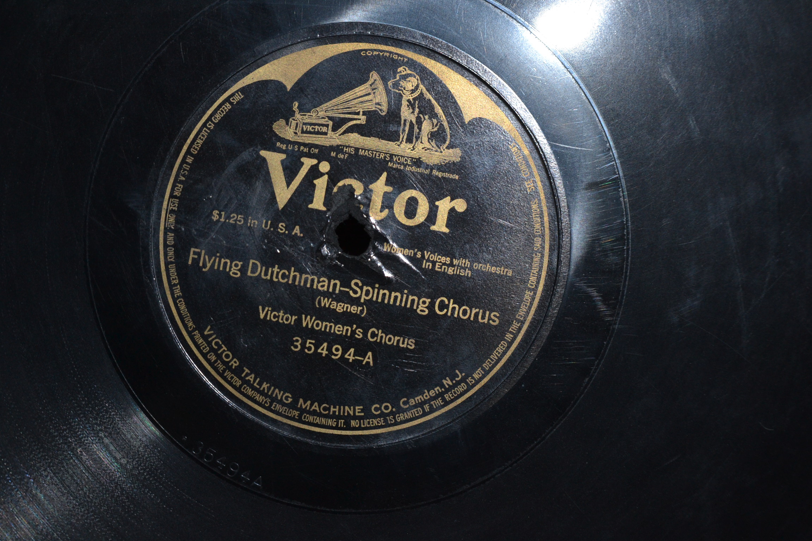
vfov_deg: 16.6
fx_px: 1861
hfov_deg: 24.6
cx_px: 406
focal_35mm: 82
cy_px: 270
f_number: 4.5
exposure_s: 1/60
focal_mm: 55
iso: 500
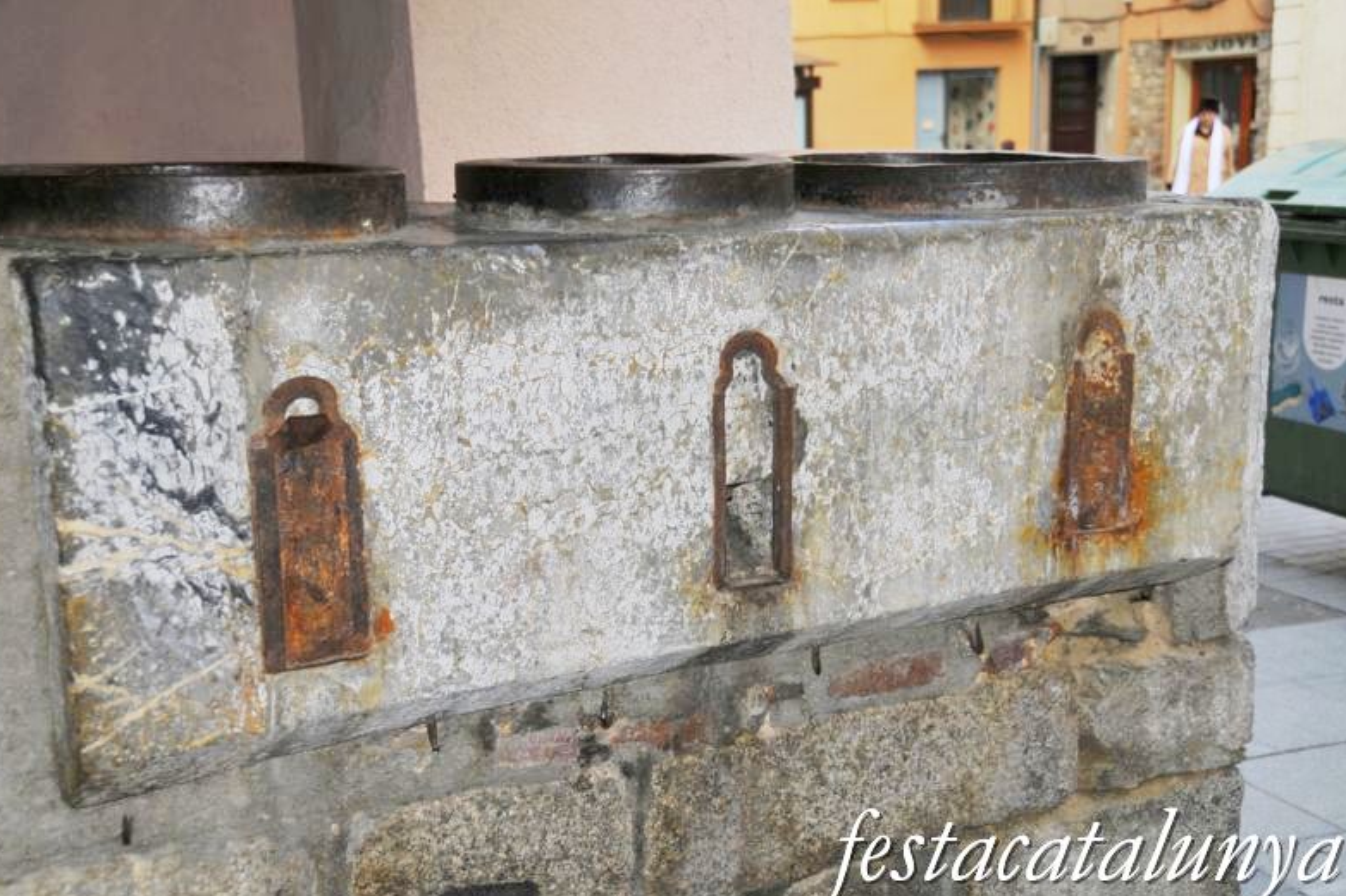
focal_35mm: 48
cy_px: 455
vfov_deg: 28.3
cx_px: 664
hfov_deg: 41.5
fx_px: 1776
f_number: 4
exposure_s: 1/60
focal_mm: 31
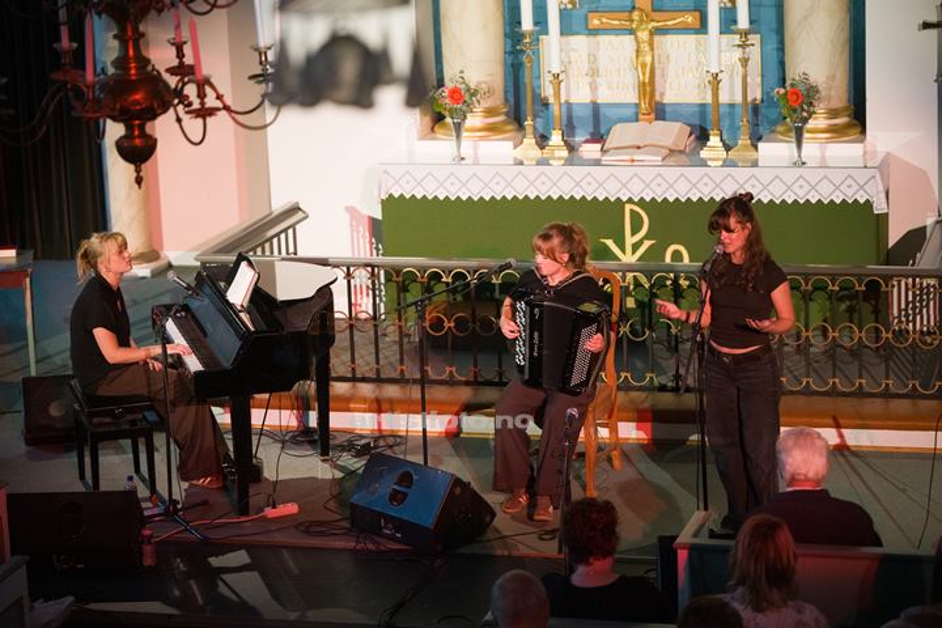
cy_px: 314
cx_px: 471
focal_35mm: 101
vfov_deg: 13.6
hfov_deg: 20.2
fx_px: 2643
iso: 3200
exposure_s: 1/640
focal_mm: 101
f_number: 2.8
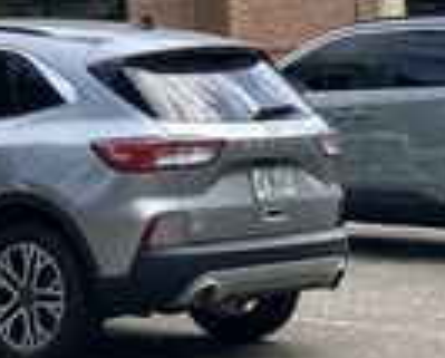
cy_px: -271
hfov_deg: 9.8
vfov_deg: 7.6
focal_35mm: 197
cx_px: 87
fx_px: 2600
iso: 20
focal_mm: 3.99
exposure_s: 1/1845
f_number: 1.8
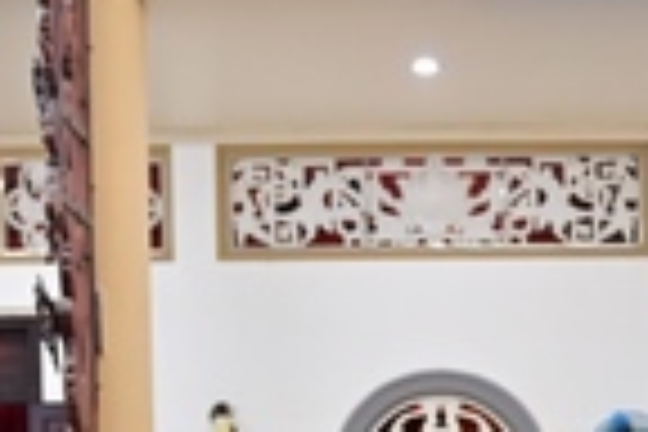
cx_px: 518
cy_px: 803
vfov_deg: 11.6
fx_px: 1944
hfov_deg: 18.7
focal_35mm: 108
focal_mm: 24
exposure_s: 1/40
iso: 1600
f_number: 5
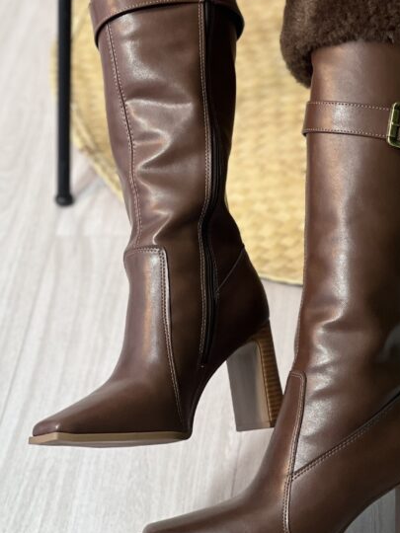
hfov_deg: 11.1
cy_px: 208
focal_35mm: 133
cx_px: 282
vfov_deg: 14.8
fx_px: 2049
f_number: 2.8
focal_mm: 9
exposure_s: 1/40
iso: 125
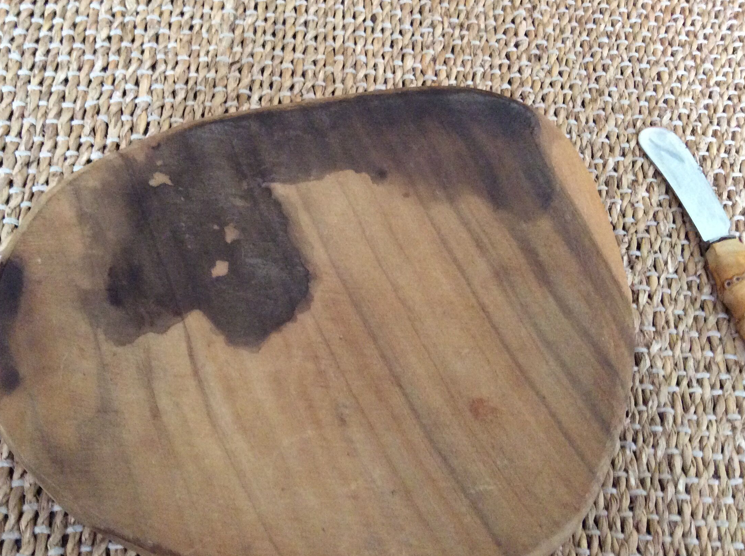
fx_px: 817
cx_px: 324
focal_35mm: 38
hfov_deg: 48.9
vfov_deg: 37.6
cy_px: 306
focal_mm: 3.3
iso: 320
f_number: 2.4
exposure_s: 1/20
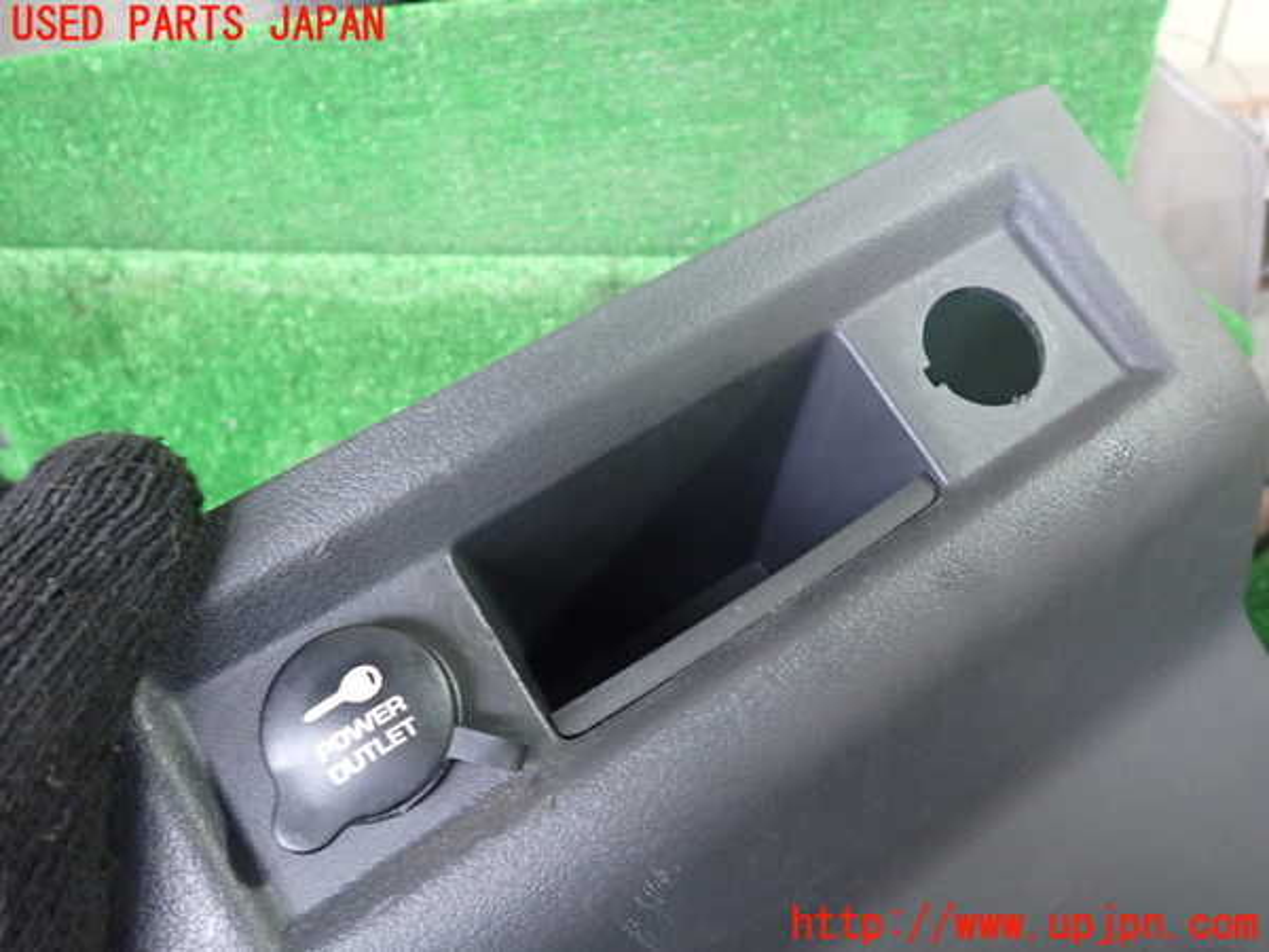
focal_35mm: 25
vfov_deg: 54.9
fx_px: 916
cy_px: 476
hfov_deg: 69.4
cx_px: 634
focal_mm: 4.5
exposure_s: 1/30
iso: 640
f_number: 2
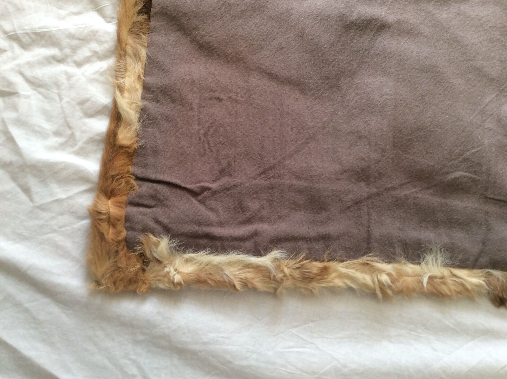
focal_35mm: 32
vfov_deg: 44.1
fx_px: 468
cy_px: 190
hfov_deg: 56.9
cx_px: 254
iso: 40
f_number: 2.4
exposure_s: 1/24
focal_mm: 3.3
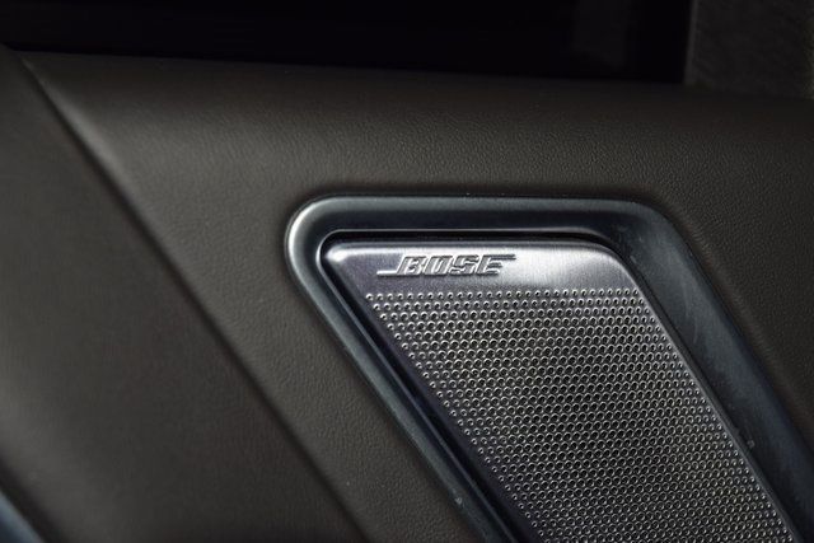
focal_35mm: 105
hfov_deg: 19.5
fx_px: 2375
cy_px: 272
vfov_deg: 13.0
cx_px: 407
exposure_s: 1/125
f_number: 8
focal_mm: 70
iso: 100
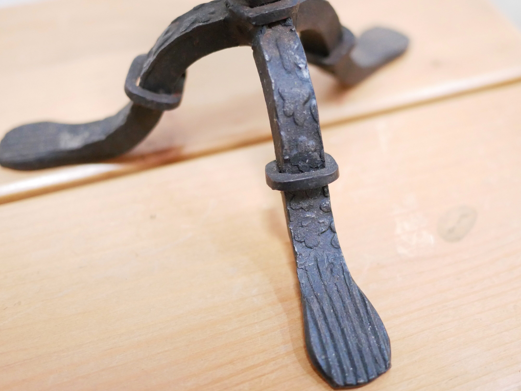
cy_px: 209
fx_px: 693
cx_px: 282
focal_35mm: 46
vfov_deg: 31.5
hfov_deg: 41.2
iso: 3200
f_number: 1.7
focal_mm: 20
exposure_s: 1/15
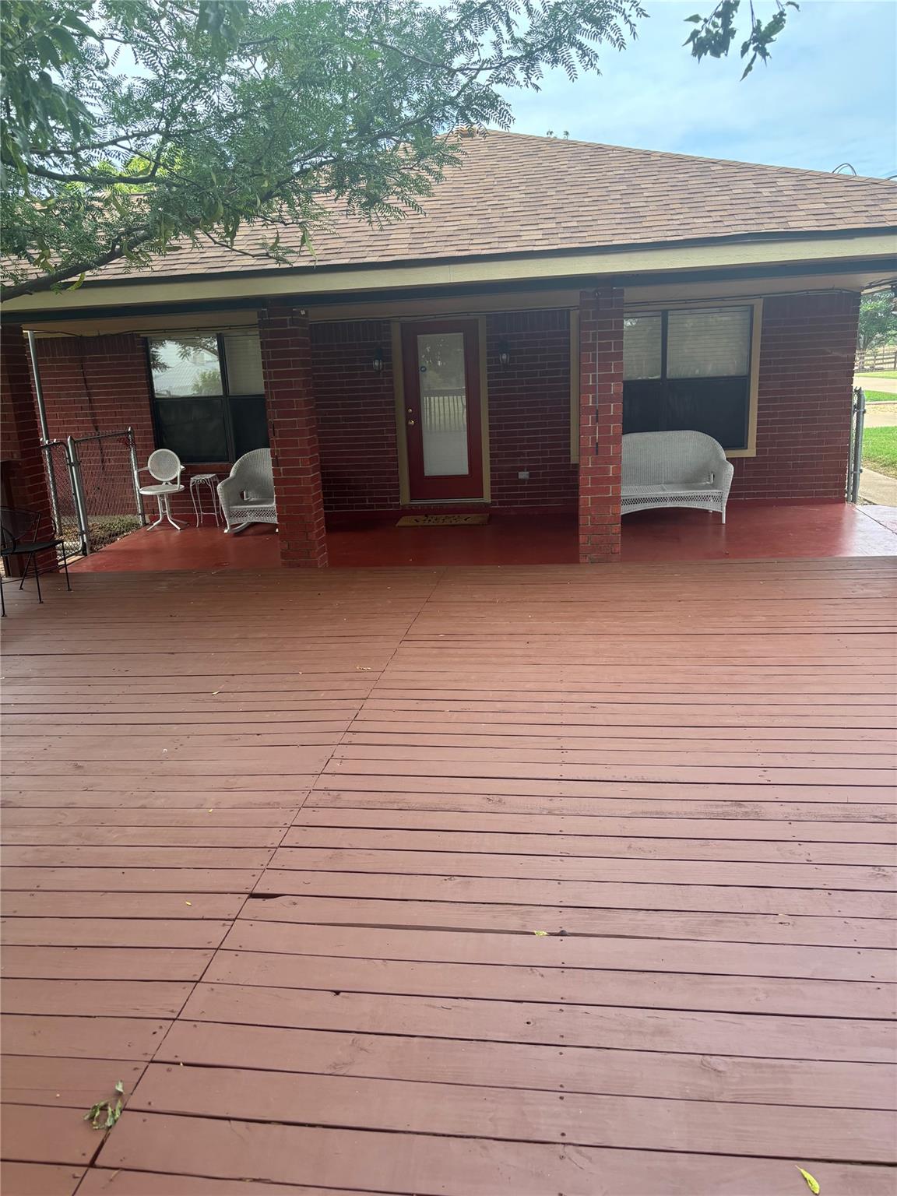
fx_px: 898
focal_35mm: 26
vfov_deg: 67.3
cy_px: 598
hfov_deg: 53.1
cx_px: 448
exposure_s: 1/390
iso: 50
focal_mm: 5.96
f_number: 1.6
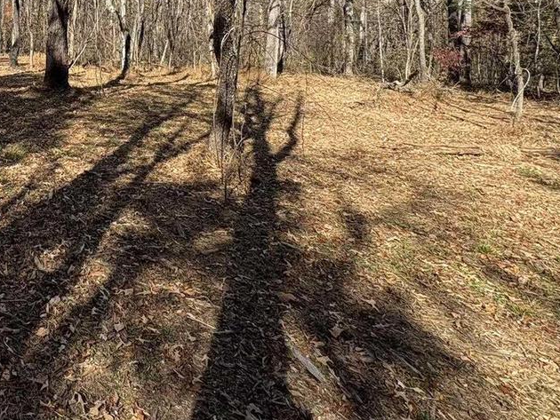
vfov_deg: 39.0
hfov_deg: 48.2
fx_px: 518
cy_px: -1
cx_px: 16
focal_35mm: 32
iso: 40
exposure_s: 1/849
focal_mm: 2.22
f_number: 2.2
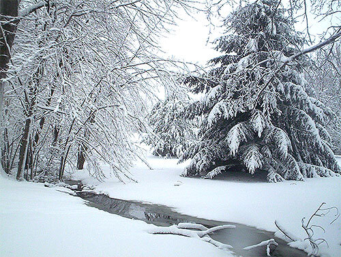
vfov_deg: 37.8
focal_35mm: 38
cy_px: 128
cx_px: 170
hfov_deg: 48.9
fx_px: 375
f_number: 4.5
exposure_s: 1/584
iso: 100
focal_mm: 4.99
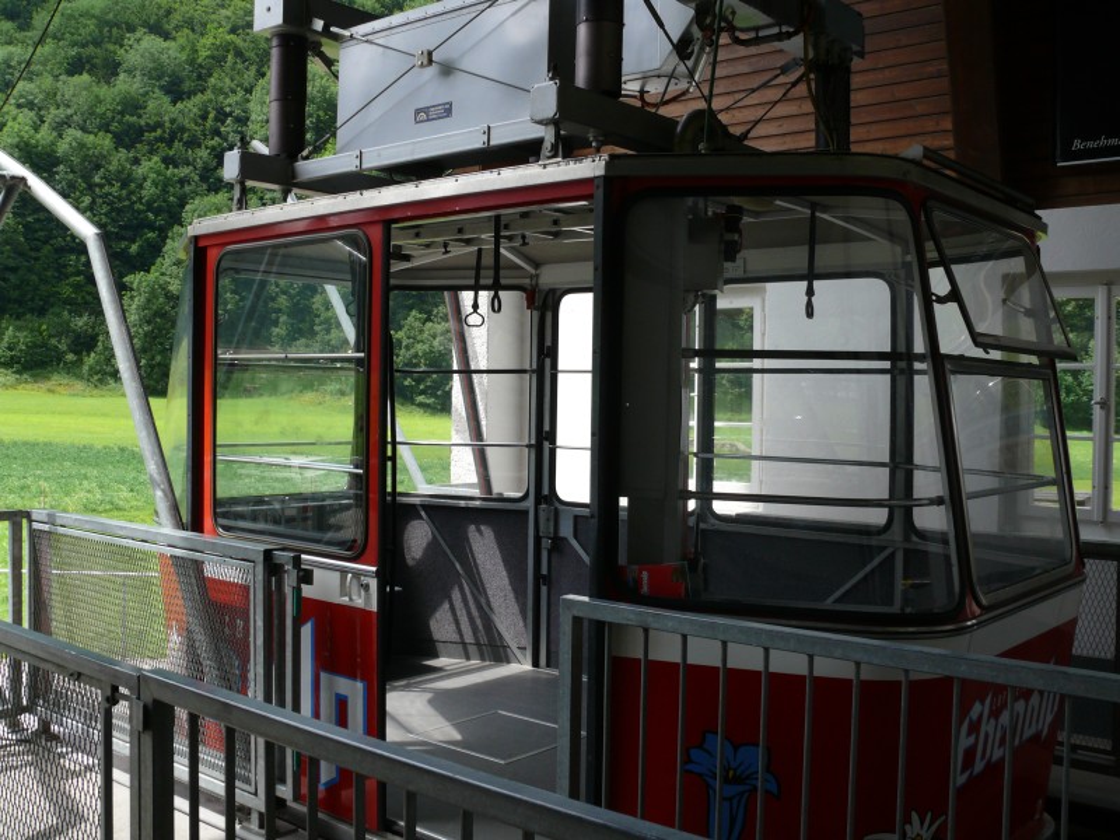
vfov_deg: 40.7
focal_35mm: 35
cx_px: 560
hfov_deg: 52.6
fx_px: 1132
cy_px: 420
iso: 100
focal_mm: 7.4
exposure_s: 1/200
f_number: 5
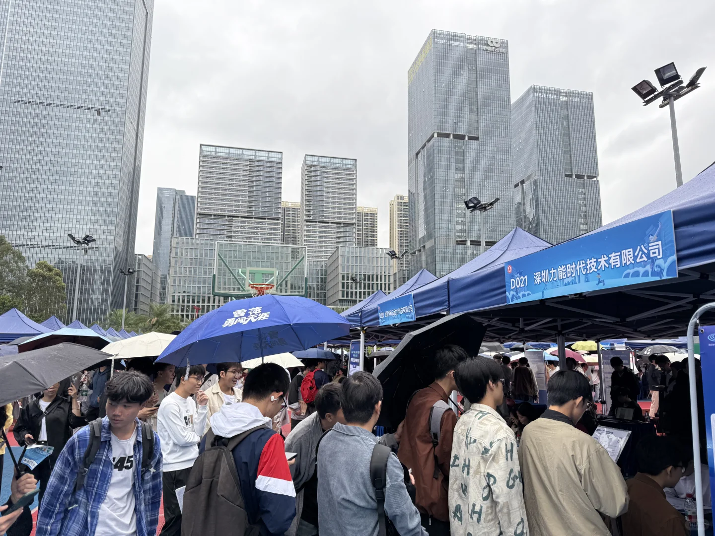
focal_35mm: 24
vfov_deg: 56.8
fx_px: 496
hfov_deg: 71.6
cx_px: 358
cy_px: 268
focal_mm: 6.76
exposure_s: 1/805
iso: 80
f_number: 1.78
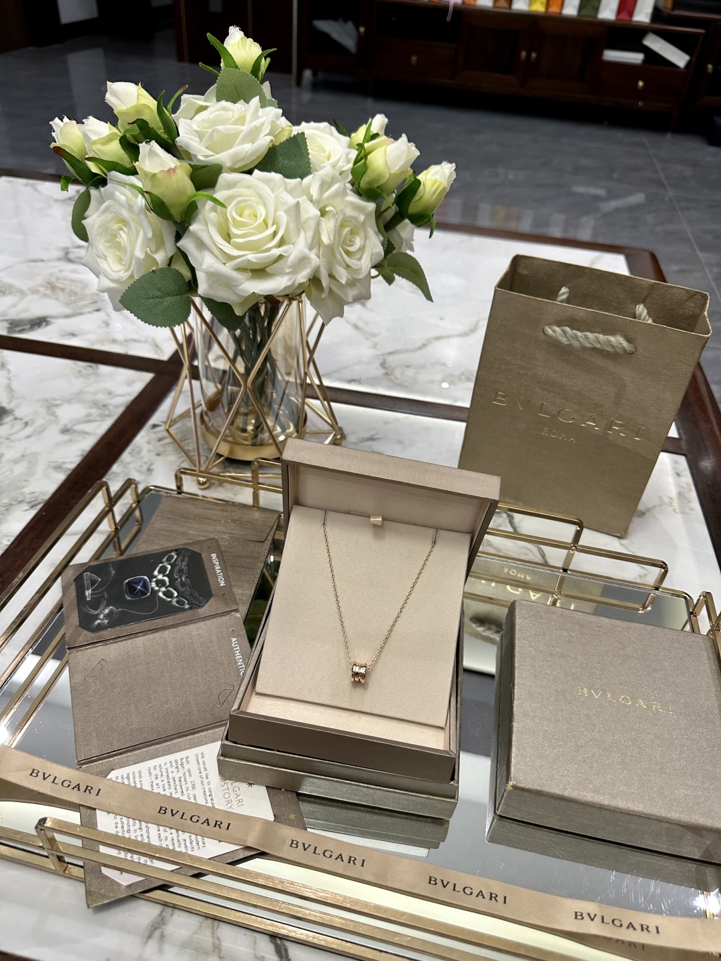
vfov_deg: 71.6
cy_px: 480
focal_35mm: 24
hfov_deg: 56.8
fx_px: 667
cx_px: 360
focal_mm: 6.86
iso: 160
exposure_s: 1/100
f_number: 1.78
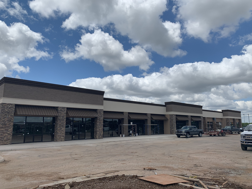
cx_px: 126
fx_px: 189
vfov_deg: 53.1
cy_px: 94
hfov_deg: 67.3
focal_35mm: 26
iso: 25
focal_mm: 4.25
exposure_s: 1/4464
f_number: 1.8
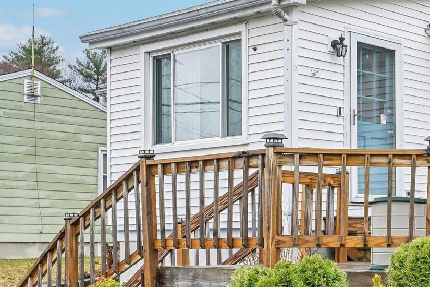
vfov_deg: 18.9
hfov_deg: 26.0
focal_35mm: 72
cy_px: 92
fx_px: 860
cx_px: 471
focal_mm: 29
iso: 400
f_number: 8
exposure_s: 1/400
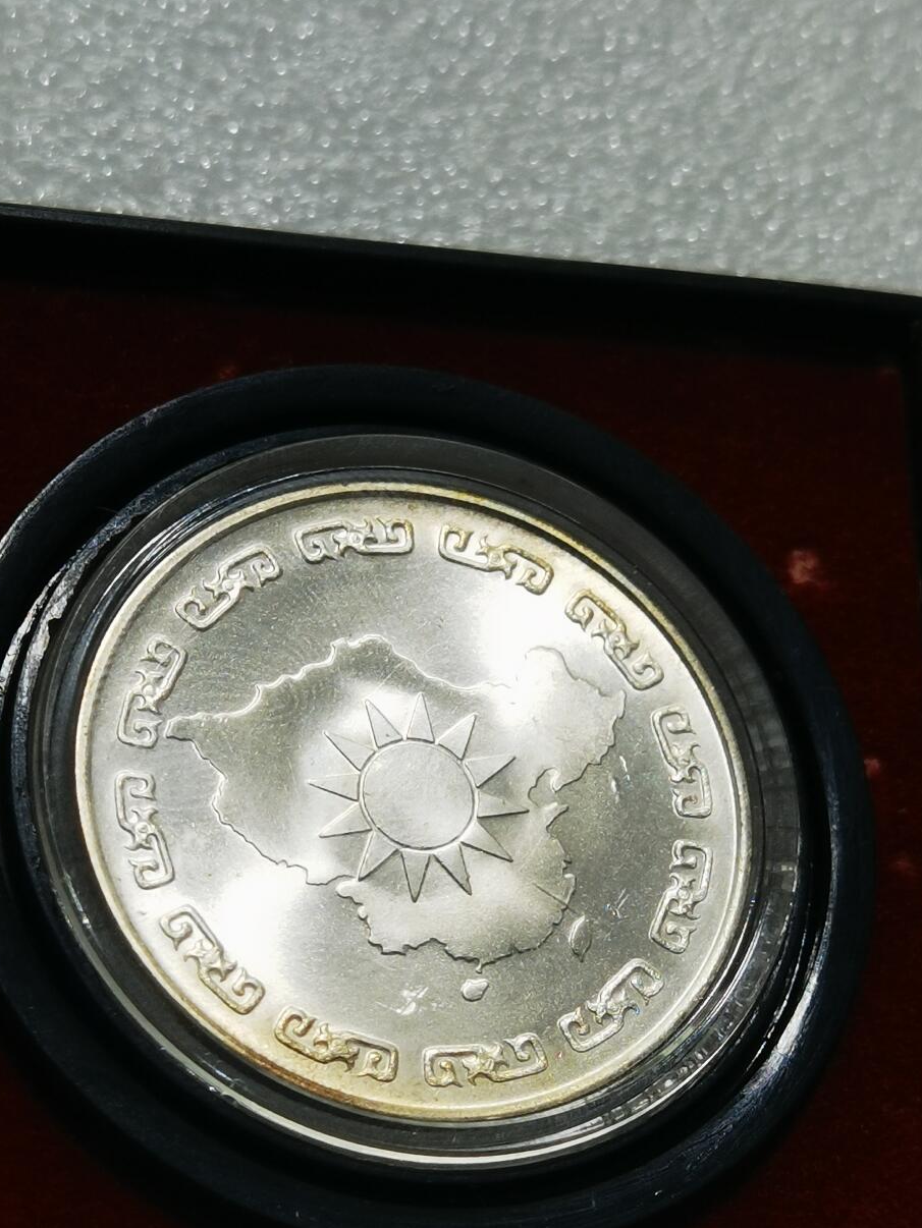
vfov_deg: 20.8
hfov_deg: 15.7
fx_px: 3337
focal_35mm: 94
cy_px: 844
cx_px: 427
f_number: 1.9
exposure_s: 1/151
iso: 50
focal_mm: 6.67
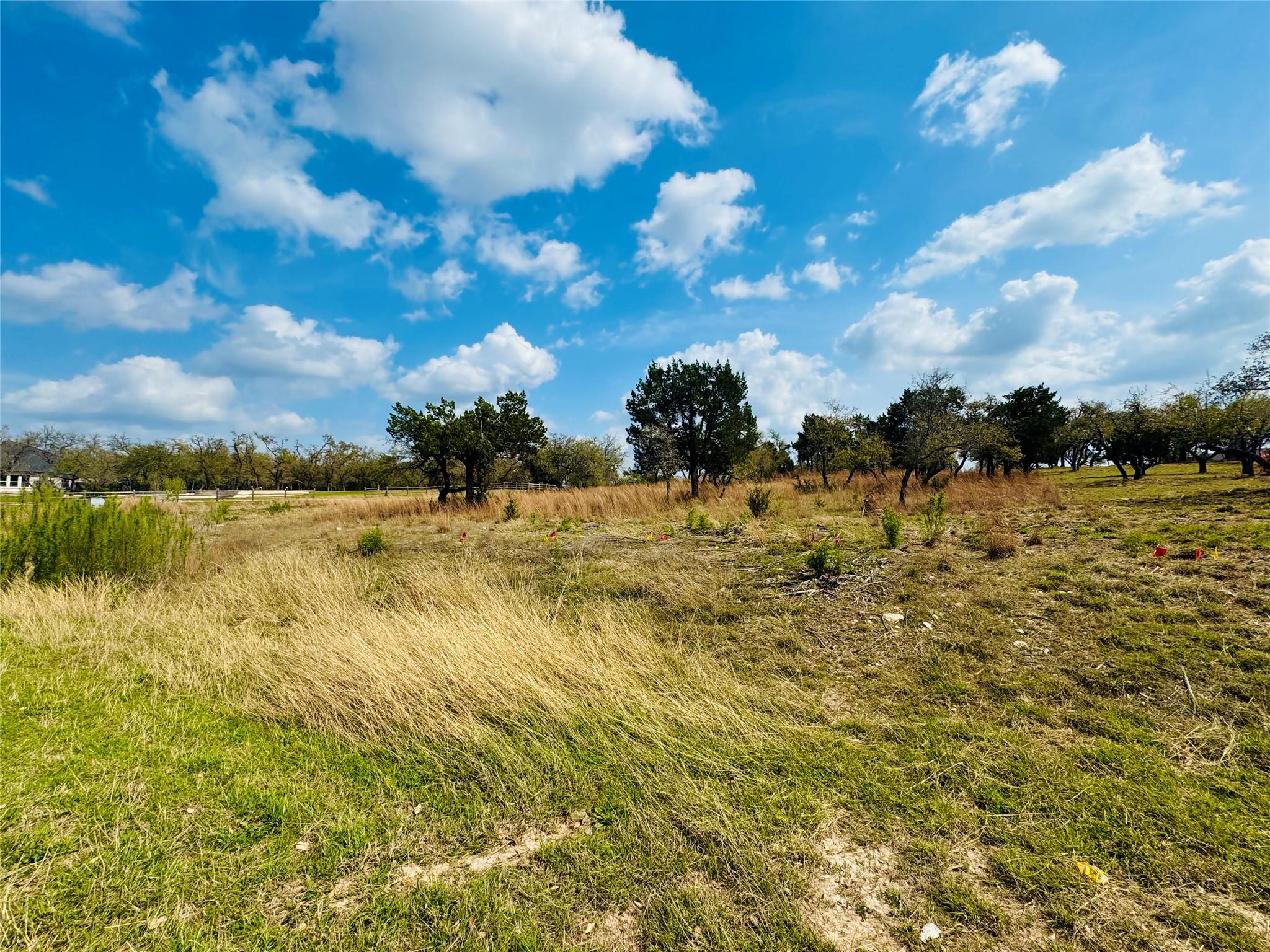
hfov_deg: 102.1
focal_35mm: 14
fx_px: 514
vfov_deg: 85.7
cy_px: 476
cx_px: 635
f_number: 2.2
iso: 50
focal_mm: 2.22
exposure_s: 1/3247
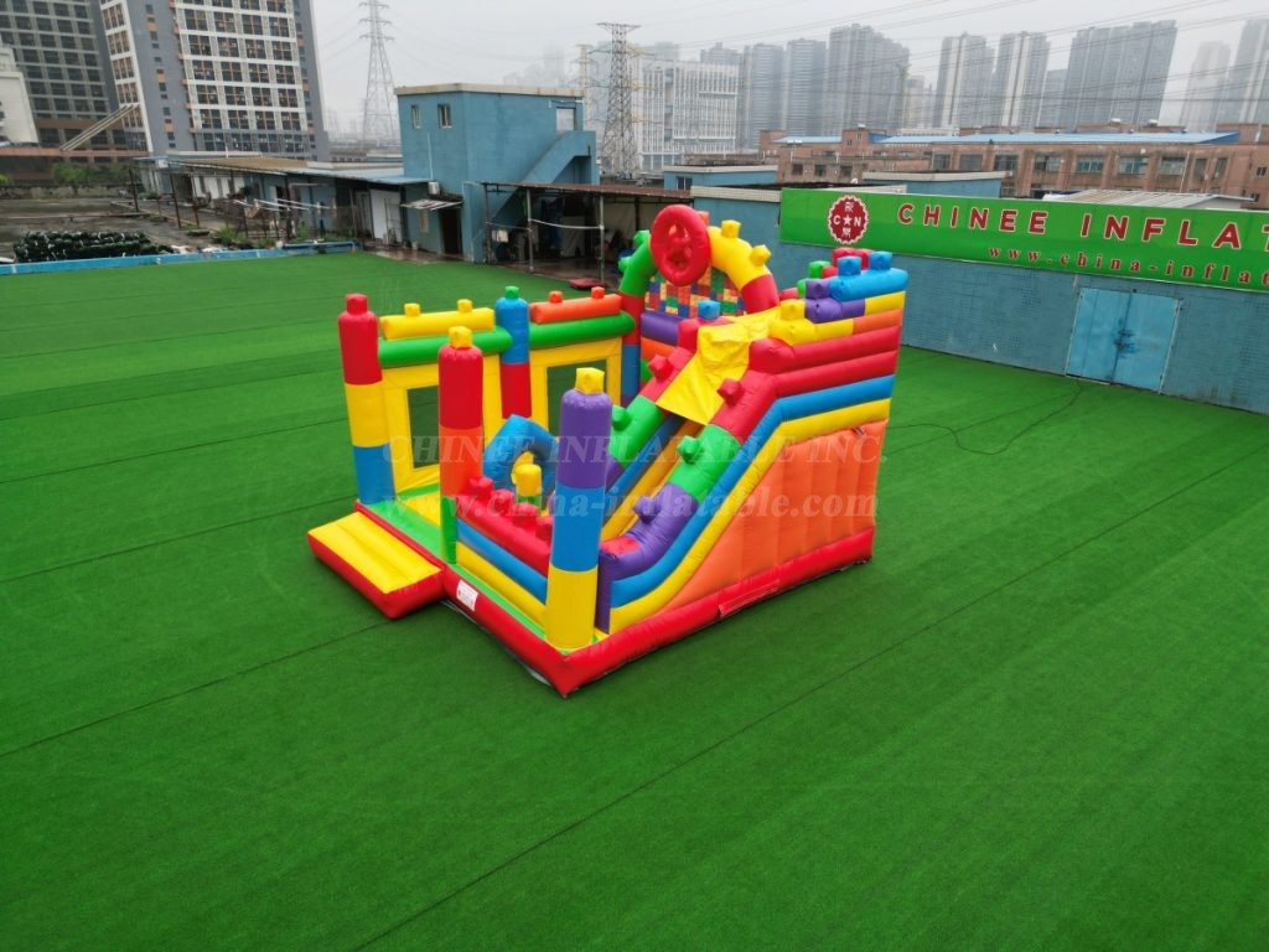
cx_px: 634
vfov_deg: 56.8
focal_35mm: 24
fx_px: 880
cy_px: 476
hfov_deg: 71.6
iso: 140
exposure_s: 1/320
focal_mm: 6.72
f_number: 1.7
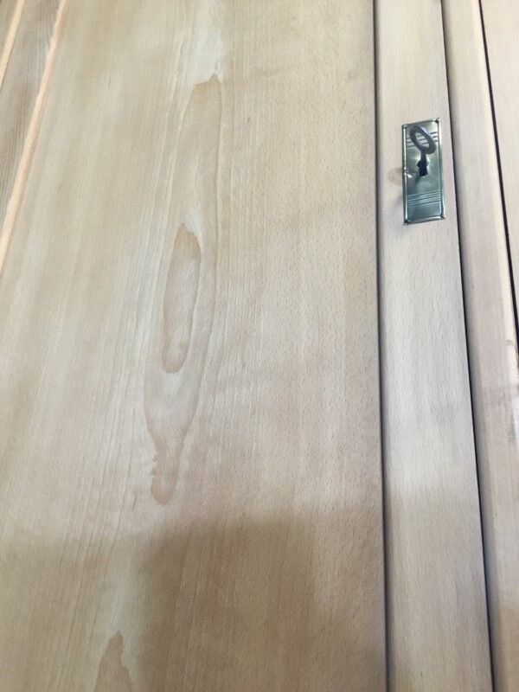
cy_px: 346
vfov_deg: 58.4
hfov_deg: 45.4
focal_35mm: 31
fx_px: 620
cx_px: 260
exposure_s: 1/33
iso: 200
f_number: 2.4
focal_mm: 3.3
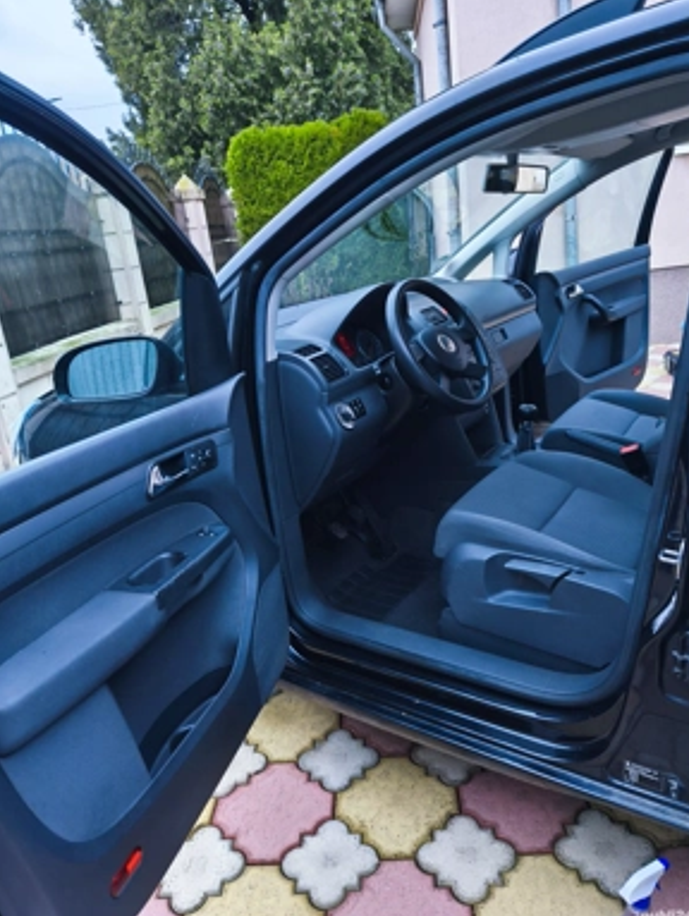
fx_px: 636
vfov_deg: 71.5
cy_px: 447
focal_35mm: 24
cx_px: 356
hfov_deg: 56.9
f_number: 1.65
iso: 1250
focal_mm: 6.18
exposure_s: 1/30
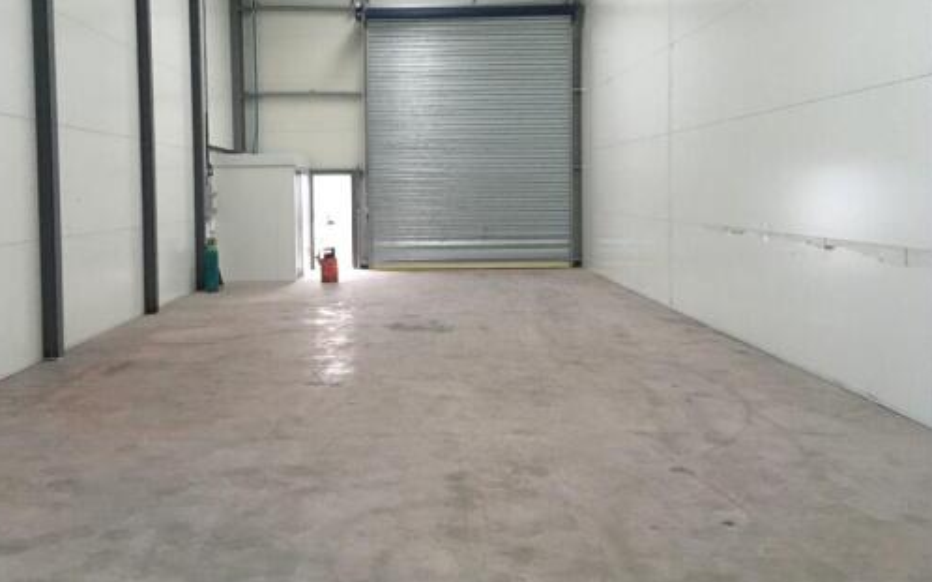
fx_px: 914
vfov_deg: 35.2
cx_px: 405
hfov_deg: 53.9
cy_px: 227
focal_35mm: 36
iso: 200
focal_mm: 4.15
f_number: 2.2
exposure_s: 1/33
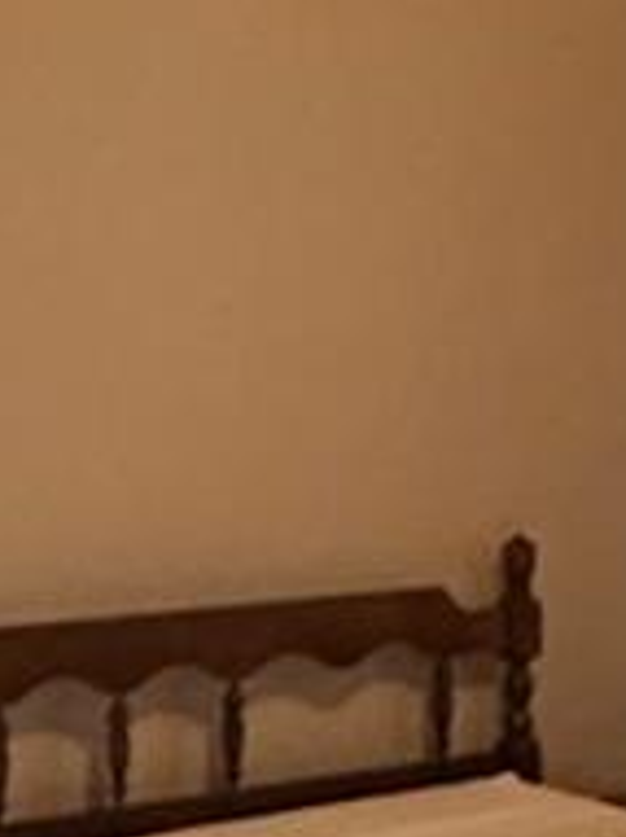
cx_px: 418
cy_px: 443
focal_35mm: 110
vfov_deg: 17.9
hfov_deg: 13.4
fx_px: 2655
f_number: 2.2
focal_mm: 2.22
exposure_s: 1/30
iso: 1250
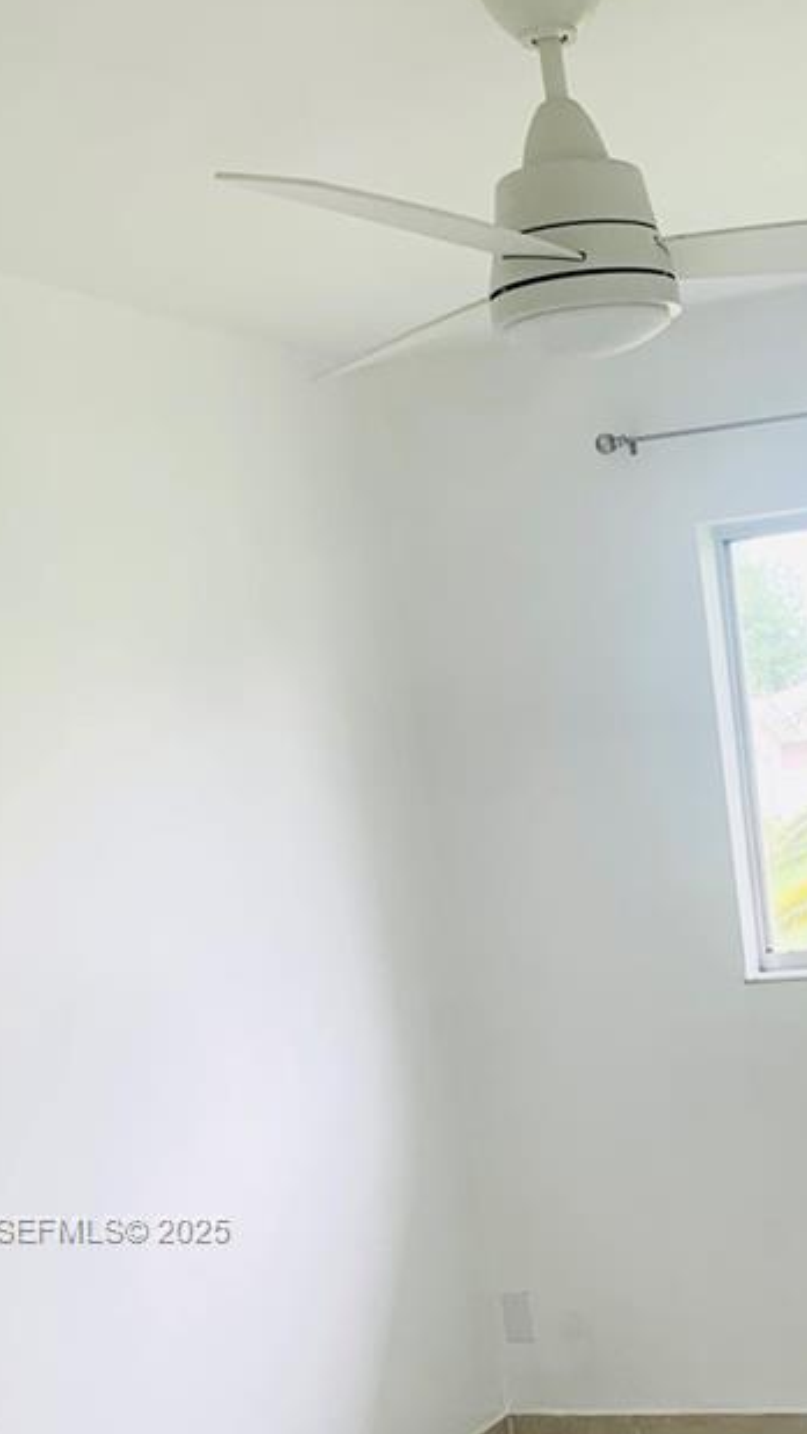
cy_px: 1232
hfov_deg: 21.0
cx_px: 842
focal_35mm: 55
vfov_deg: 36.0
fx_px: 2091
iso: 25
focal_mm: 4.25
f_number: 1.8
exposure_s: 1/122
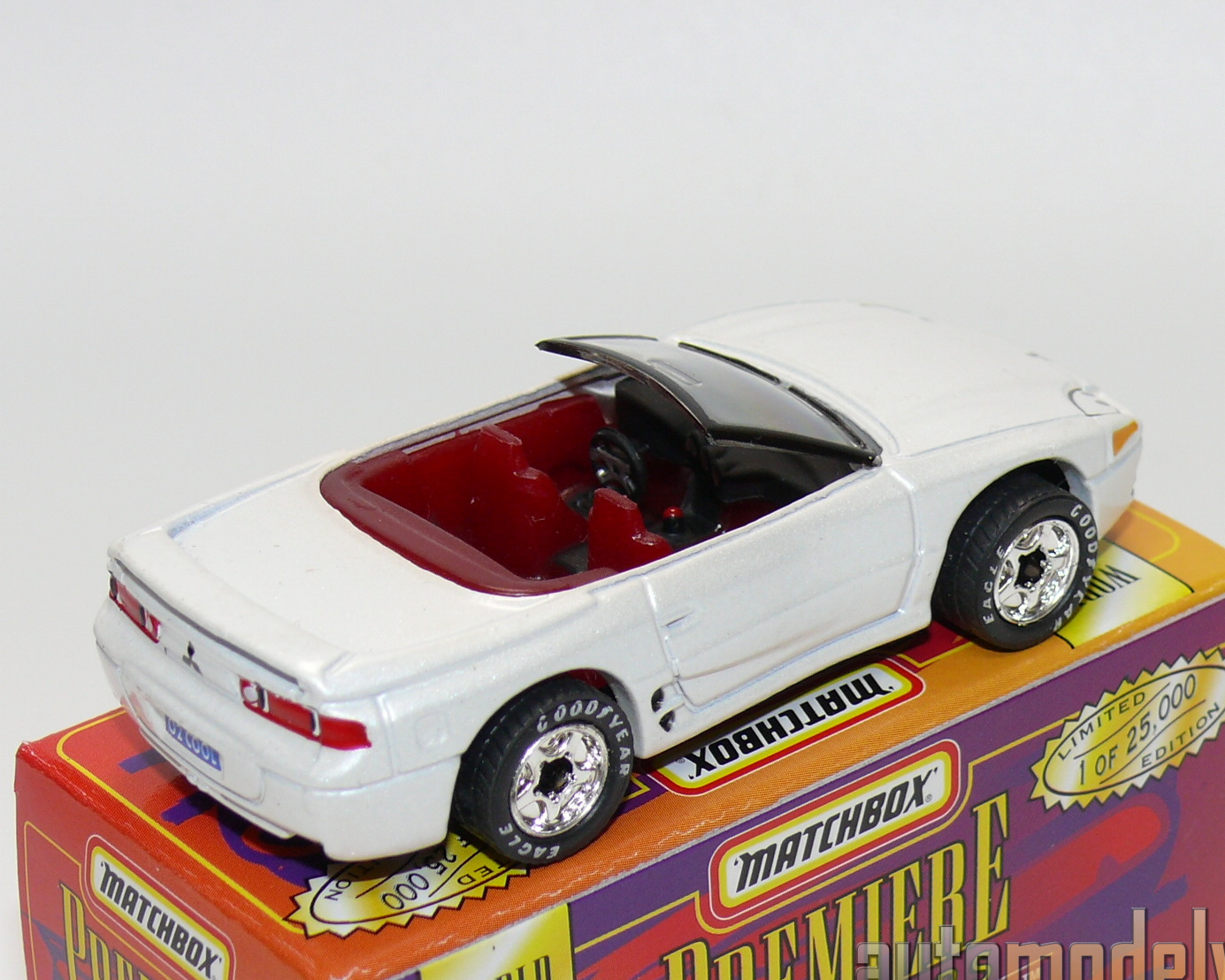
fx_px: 4169
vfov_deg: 13.4
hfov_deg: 16.7
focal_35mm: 115
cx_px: 651
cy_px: 512
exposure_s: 1/30
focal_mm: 13.4
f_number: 4
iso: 100
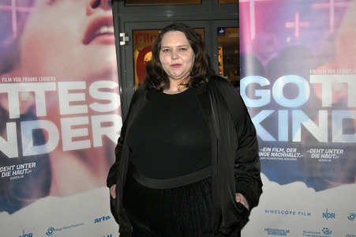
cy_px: 118
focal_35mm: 38
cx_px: 178
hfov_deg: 50.7
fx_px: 375
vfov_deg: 35.0
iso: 2000
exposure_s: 1/200
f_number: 5.6
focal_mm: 38
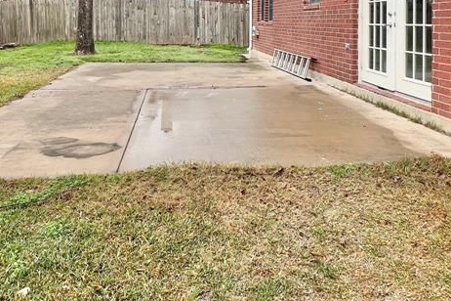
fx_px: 376
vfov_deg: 39.8
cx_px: 220
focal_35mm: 30
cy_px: 20
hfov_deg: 61.9
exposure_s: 1/1014
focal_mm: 1.57
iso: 32
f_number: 1.8
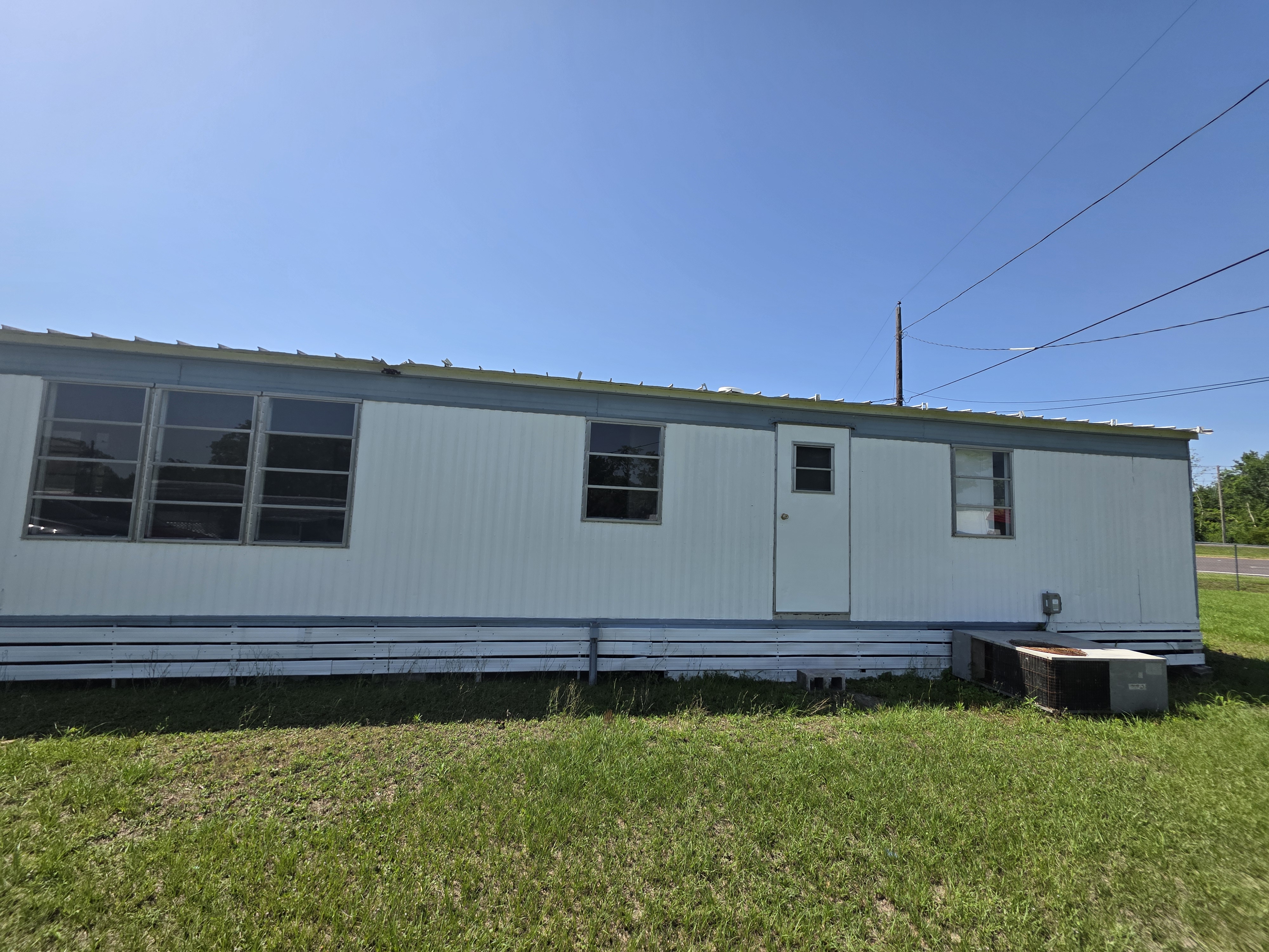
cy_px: 476
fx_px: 477
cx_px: 634
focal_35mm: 13
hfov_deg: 106.2
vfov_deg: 89.9
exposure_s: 1/2423
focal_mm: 2.2
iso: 40
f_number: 1.9
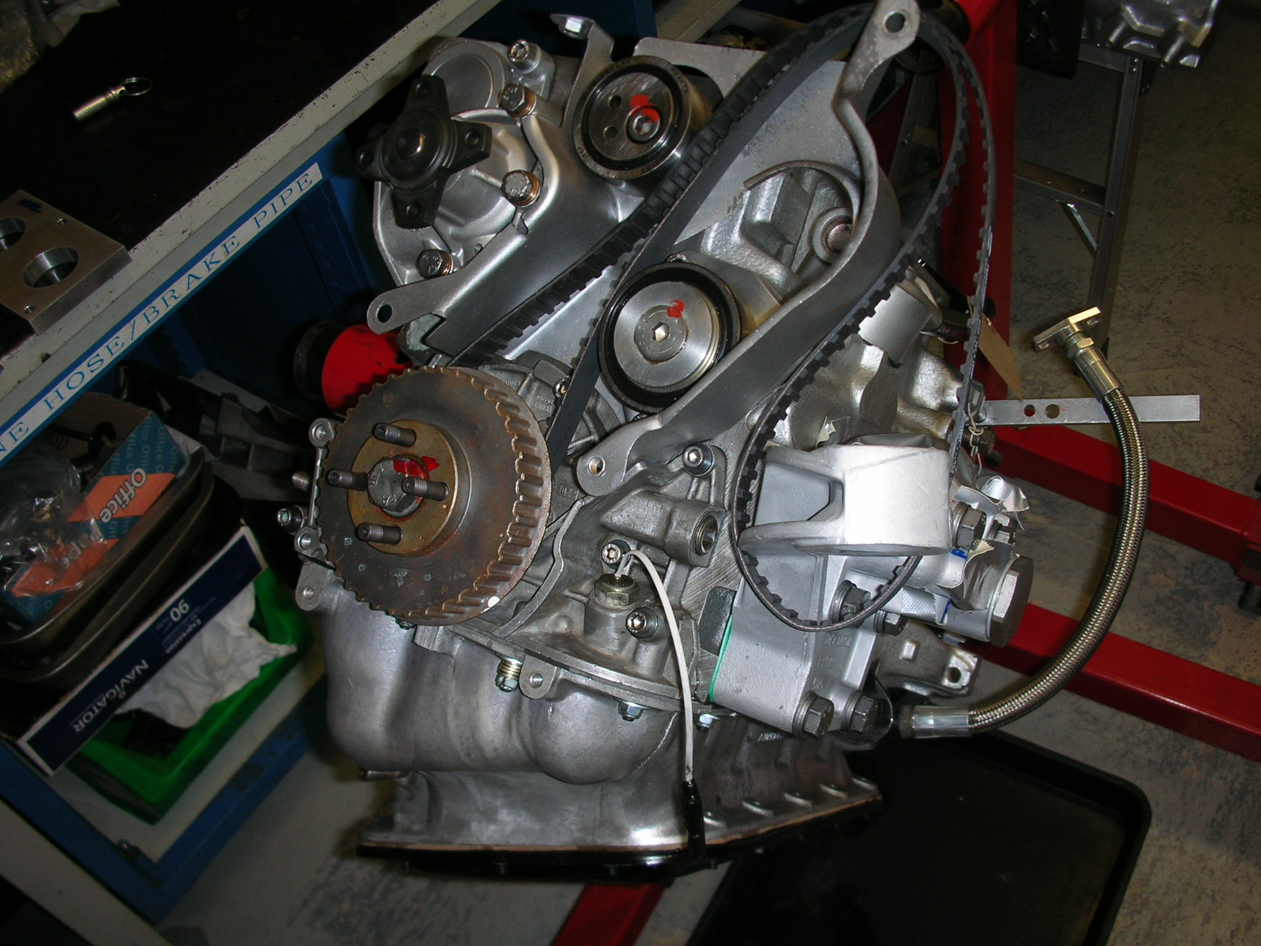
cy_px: 473
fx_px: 1275
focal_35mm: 35
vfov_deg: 40.7
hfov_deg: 52.6
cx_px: 630
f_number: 3
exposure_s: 1/60.1
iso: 50
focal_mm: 5.8
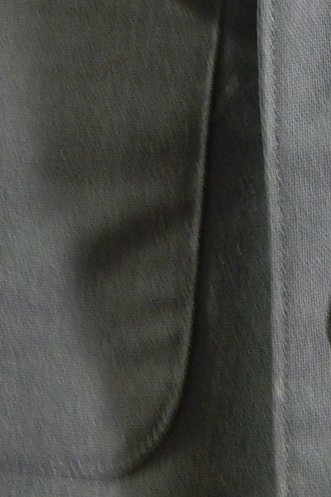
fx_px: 2125
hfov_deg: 8.9
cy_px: 103
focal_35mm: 154
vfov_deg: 13.3
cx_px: 293
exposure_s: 1/8
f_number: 4
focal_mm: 10.9
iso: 450
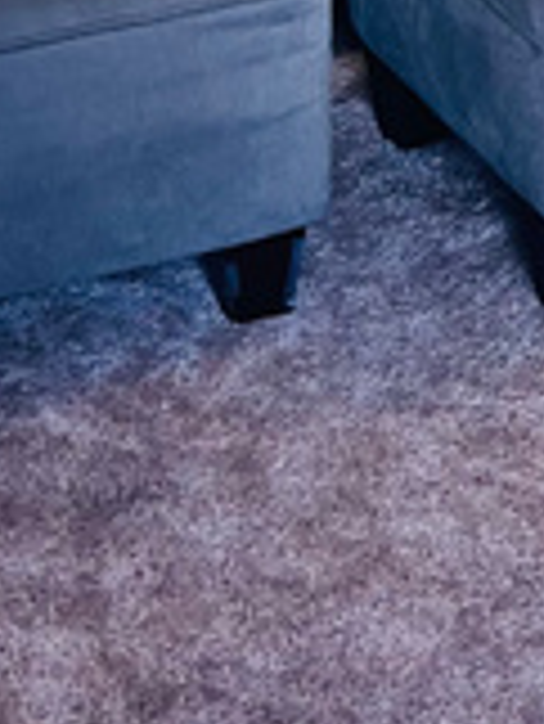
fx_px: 2595
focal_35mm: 124
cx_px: 764
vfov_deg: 15.1
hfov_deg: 11.6
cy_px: -252
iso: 80
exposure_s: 1/60
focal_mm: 5.7
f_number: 1.5
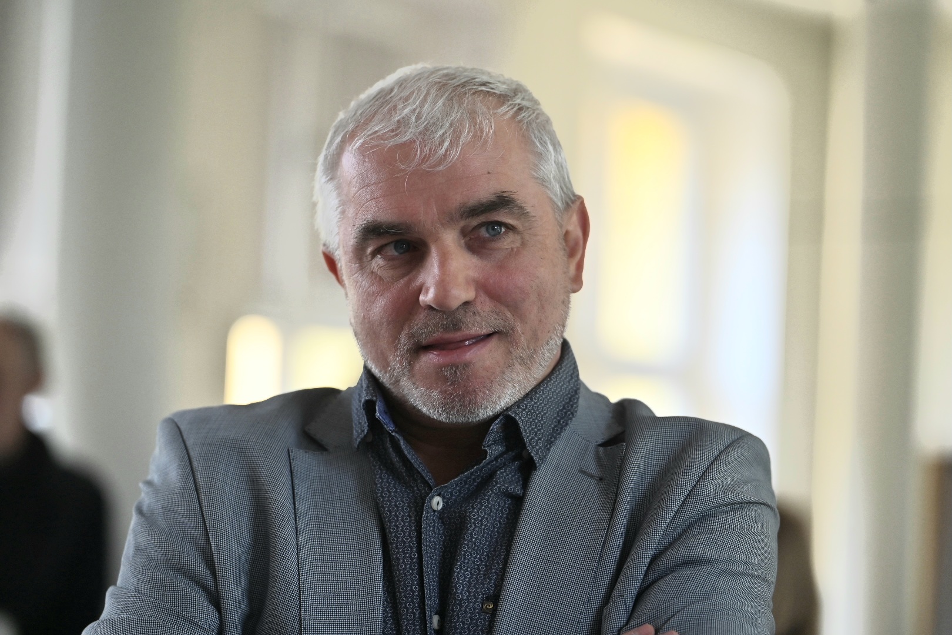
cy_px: 318
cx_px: 476
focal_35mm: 130
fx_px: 3438
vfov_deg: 10.5
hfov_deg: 15.8
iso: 280
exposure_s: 1/400
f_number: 2.8
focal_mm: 130
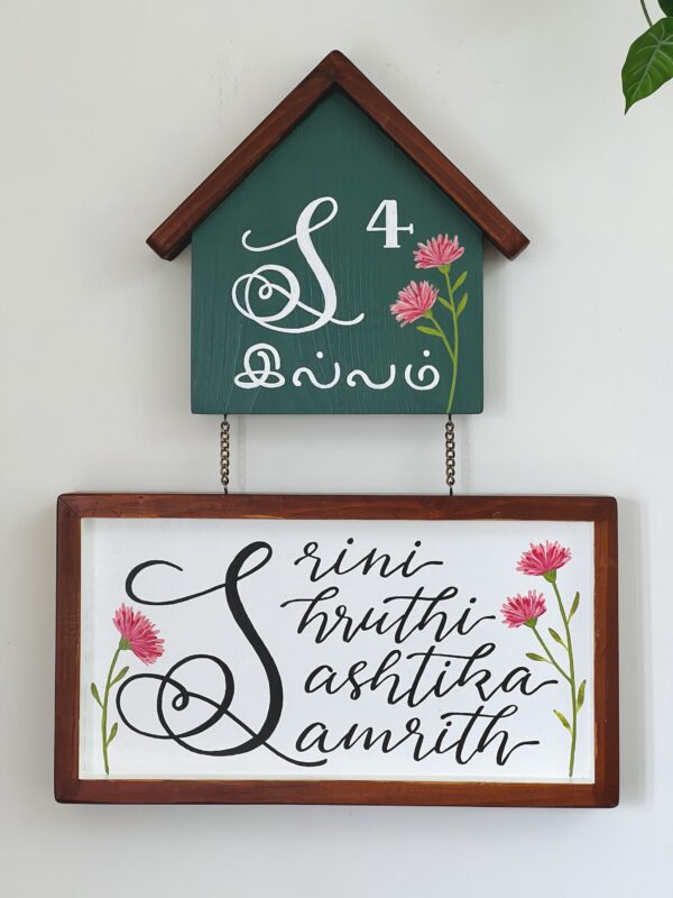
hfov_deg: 19.1
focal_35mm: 77
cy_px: 449
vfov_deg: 25.3
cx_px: 336
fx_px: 1996
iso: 160
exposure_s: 1/100
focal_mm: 9
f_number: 2.8
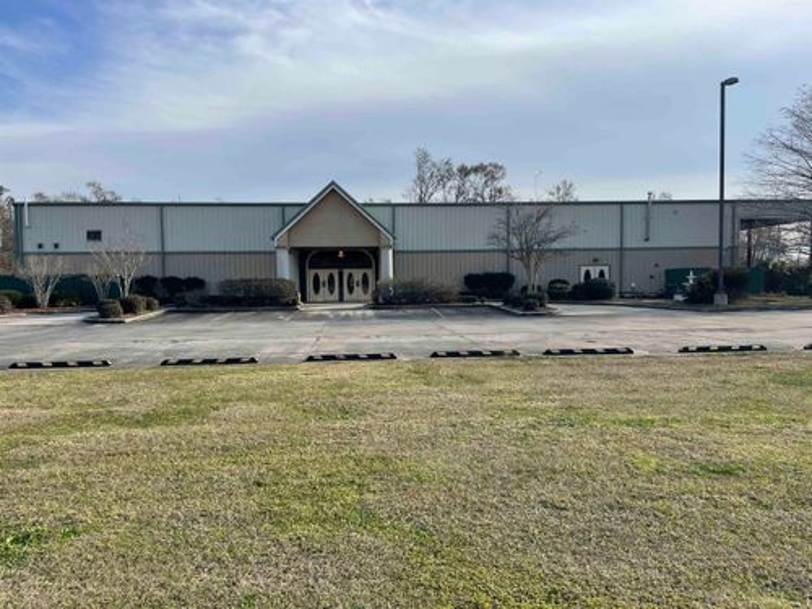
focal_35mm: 26
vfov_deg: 53.1
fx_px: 610
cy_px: 304
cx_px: 406
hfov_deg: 67.3
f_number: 1.6
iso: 32
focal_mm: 4.2
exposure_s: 1/2618
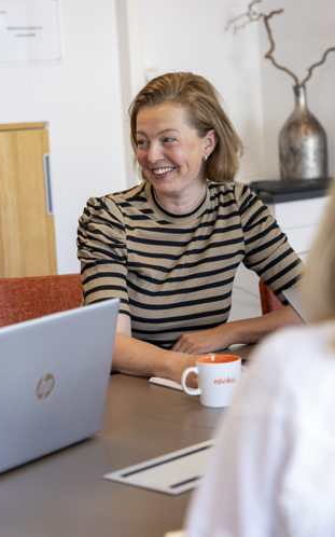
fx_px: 1272
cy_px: 268
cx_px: 171
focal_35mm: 87
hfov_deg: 15.0
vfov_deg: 23.8
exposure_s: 1/100
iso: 1100
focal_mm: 85
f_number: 4.5
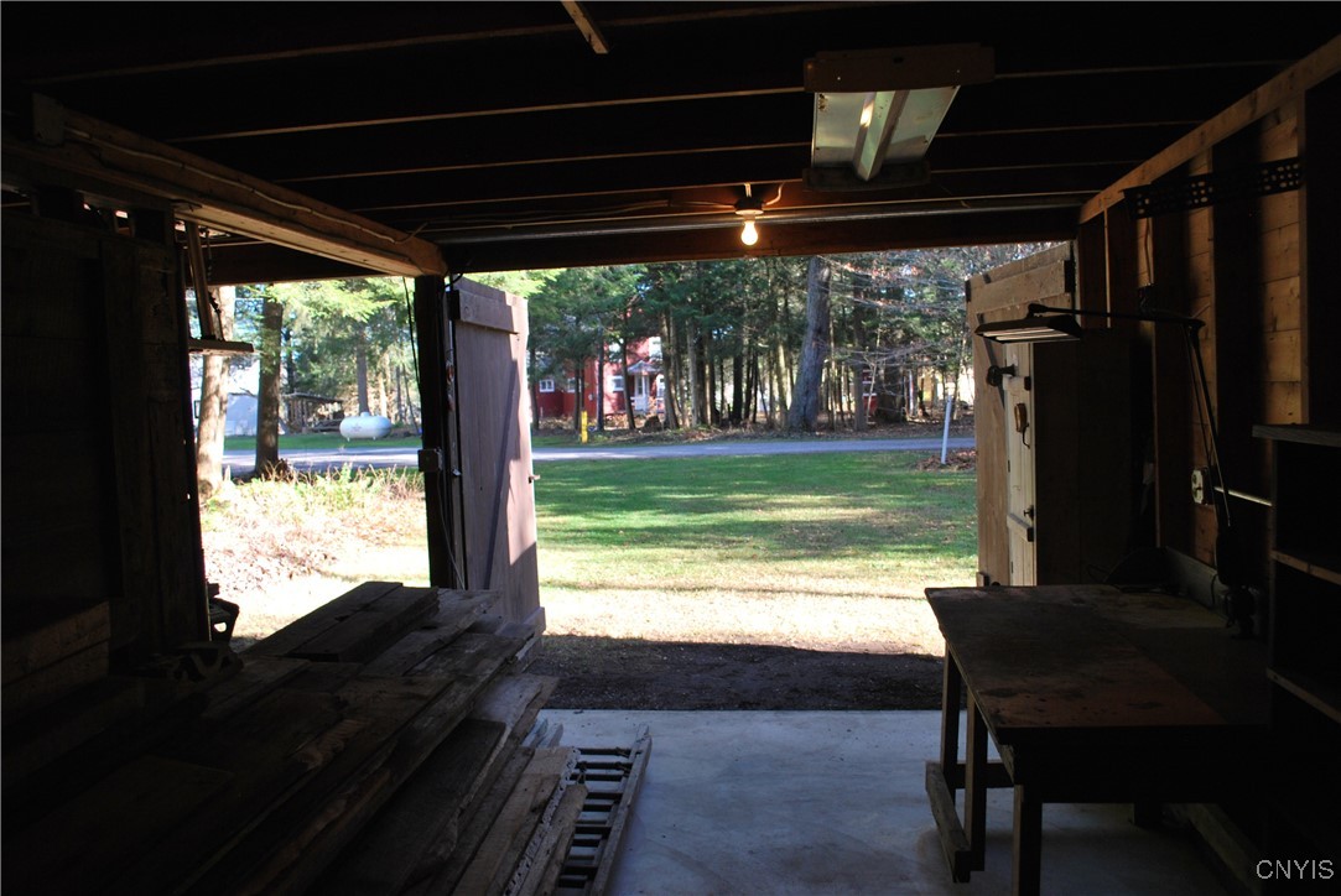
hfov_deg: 61.9
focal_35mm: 30
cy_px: 448
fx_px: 1118
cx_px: 670
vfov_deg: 43.7
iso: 200
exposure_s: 1/100
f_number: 5
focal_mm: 20
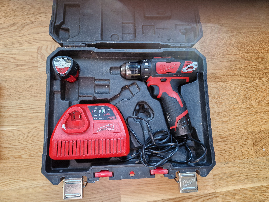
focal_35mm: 23
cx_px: 134
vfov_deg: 58.9
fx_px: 179
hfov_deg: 73.9
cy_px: 101
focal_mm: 5.4
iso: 160
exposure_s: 1/100
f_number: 1.8
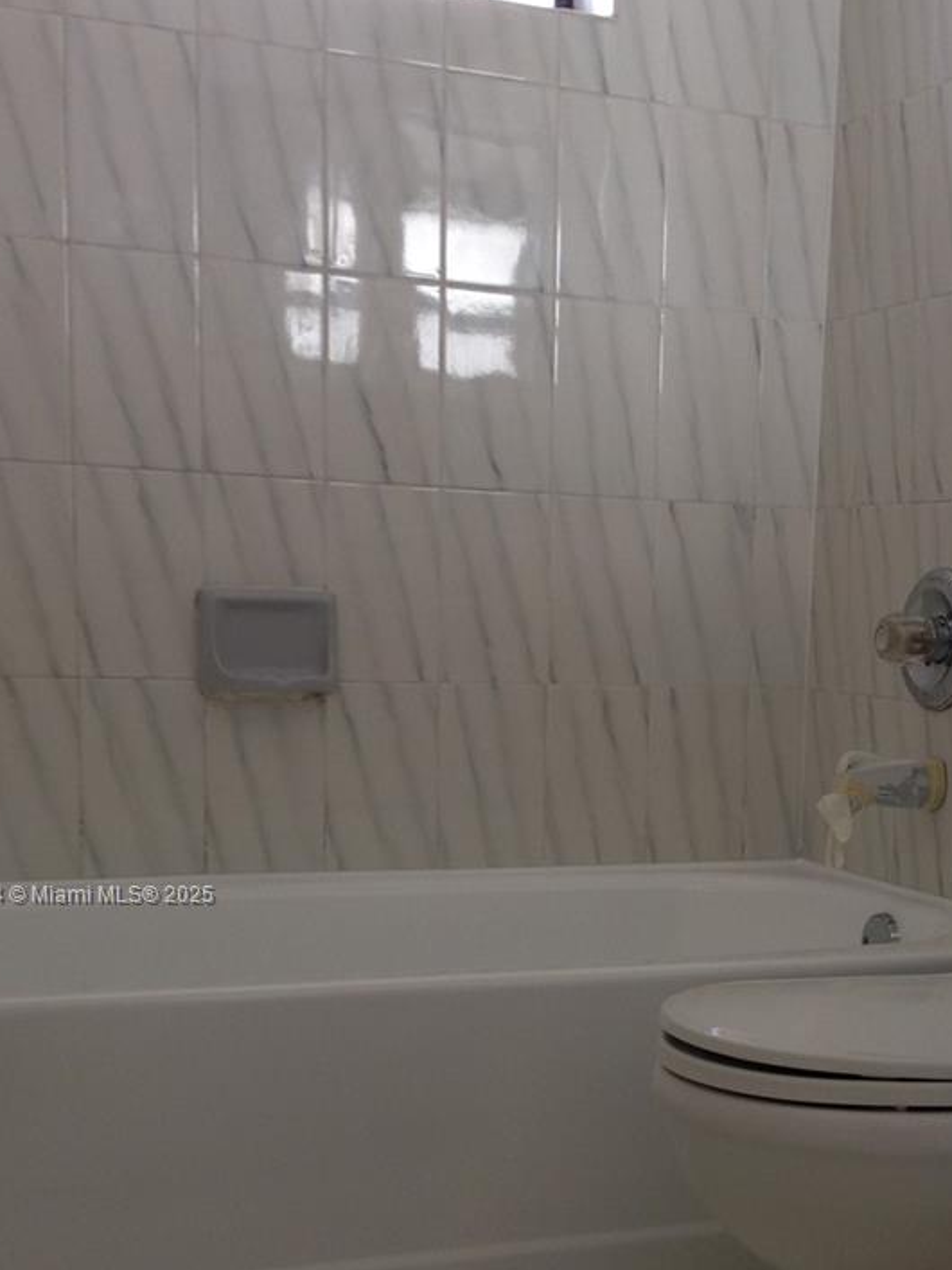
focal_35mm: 56
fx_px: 2054
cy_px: 896
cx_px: 693
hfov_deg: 25.8
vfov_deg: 33.9
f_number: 2.4
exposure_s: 1/30
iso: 50
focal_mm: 4.12
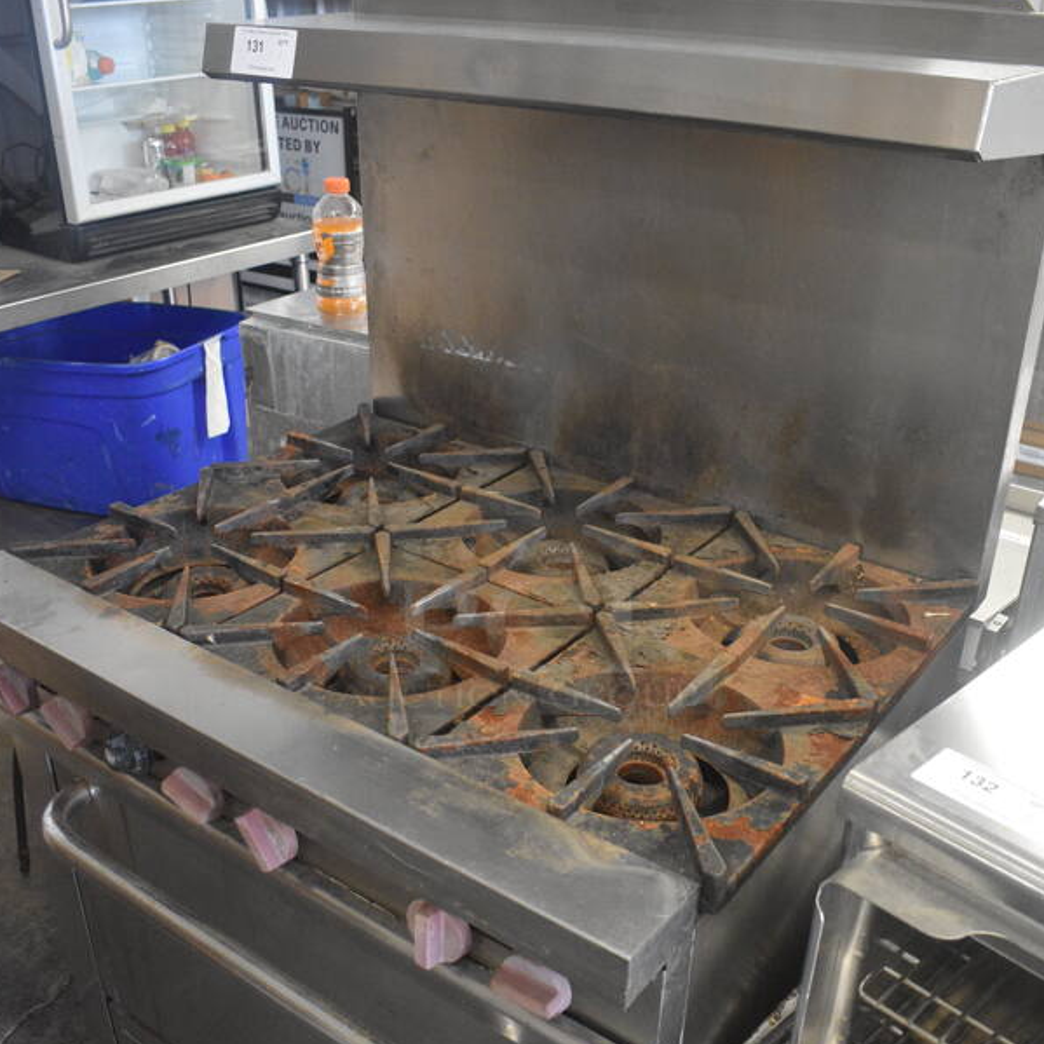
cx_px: 519
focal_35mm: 35
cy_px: 623
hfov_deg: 47.2
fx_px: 1194
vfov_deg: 47.0
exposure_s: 1/125
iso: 2200
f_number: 3.5
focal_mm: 18
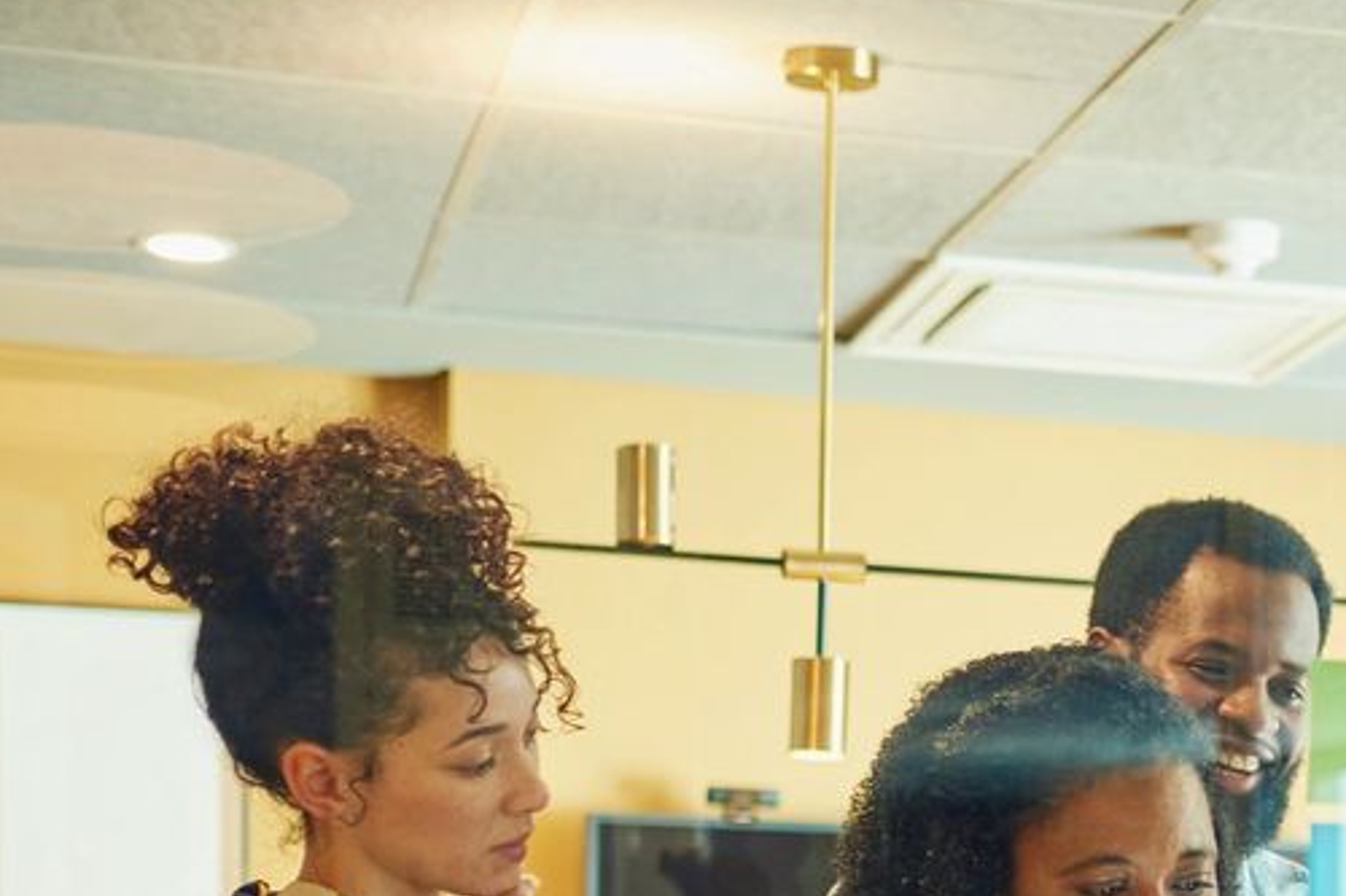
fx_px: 3924
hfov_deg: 18.5
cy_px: 1179
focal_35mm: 105
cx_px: 1606
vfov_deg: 12.6
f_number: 2
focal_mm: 35
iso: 640
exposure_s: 1/160
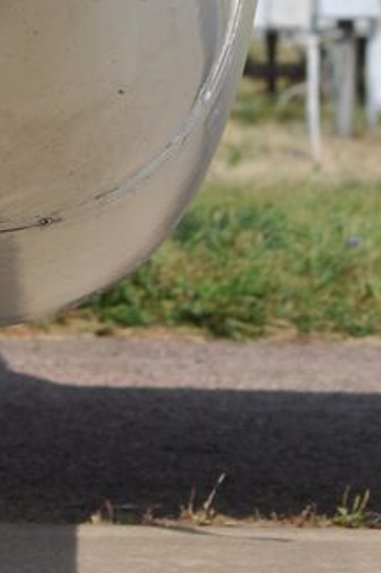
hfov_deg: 2.1
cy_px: -270
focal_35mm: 641
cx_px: -71
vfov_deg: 3.2
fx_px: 10186
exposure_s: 1/640
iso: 200
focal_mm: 110
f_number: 8
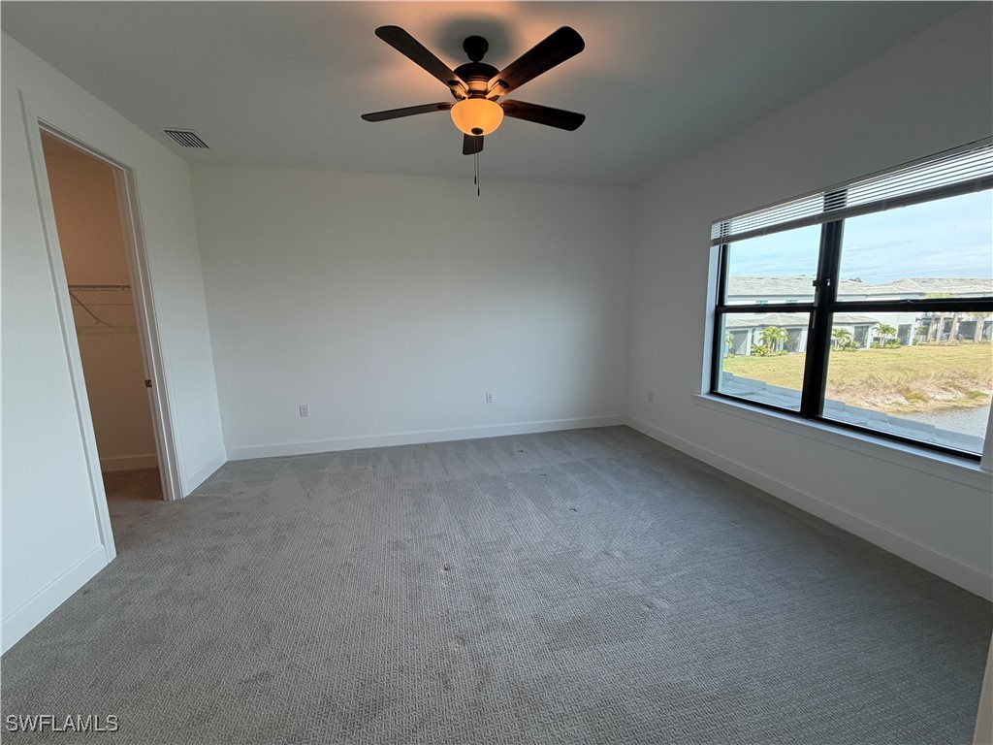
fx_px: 402
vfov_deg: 85.7
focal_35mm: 14
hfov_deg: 102.1
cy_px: 372
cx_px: 496
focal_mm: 2.22
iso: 100
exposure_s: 1/120
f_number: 2.2
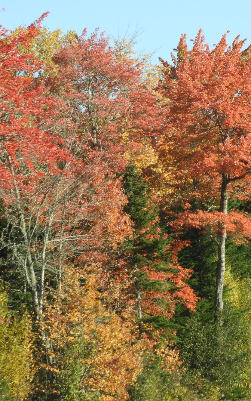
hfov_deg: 6.8
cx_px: 186
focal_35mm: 192
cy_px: 201
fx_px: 2101
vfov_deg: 10.9
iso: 100
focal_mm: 24.2
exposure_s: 1/200
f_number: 5
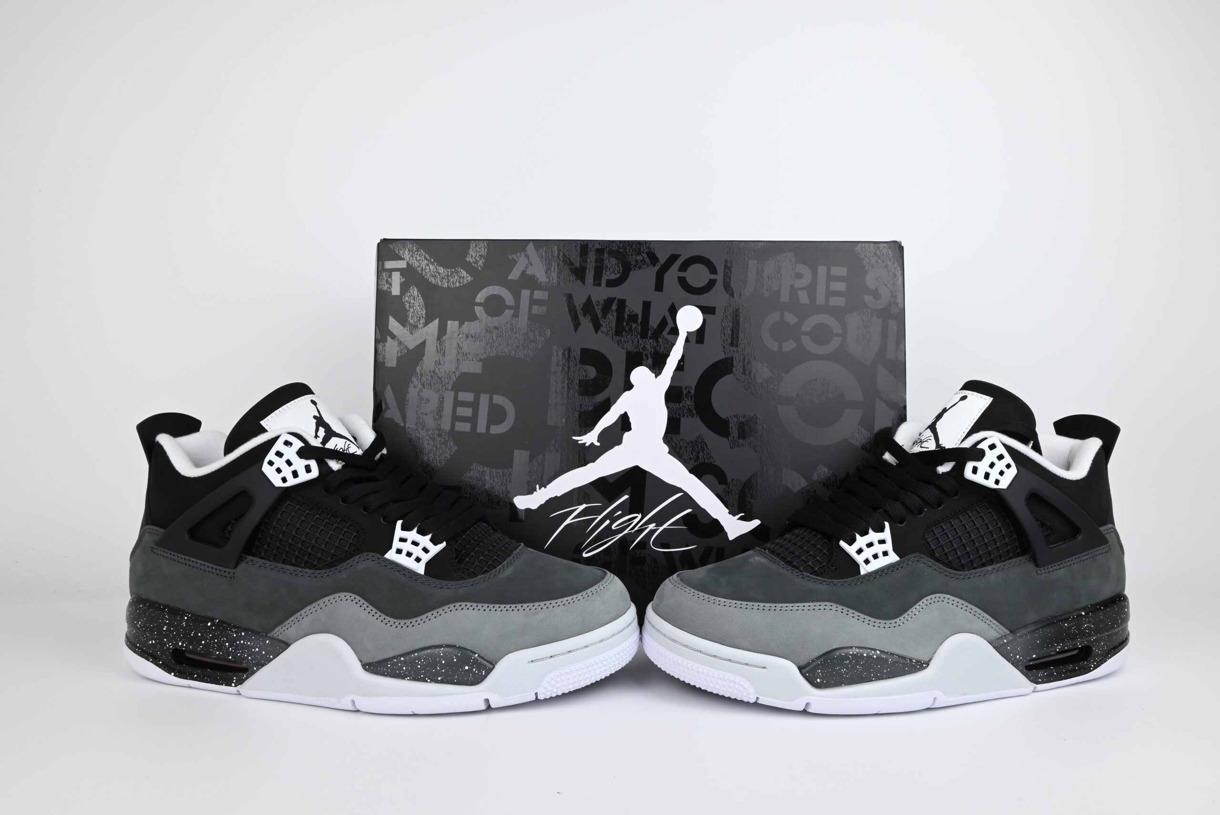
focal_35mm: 26
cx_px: 610
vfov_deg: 49.6
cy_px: 408
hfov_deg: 69.4
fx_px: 881
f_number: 18
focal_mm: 26
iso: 640
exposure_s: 1/125
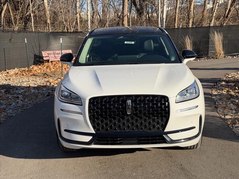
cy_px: 90
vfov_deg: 30.3
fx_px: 331
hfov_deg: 39.7
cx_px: 120
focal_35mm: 48
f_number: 1.78
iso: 64
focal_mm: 6.76
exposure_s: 1/4098
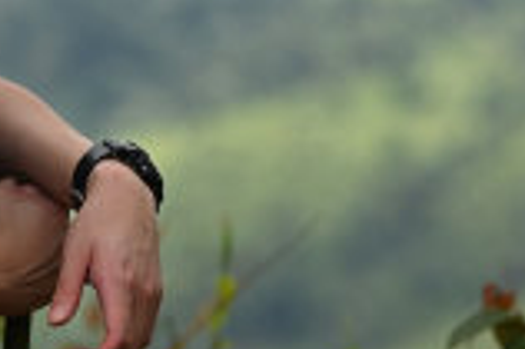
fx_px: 4793
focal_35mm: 329
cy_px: -229
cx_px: -20
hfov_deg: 6.2
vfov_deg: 4.1
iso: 200
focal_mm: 85
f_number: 2.8
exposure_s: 1/2500
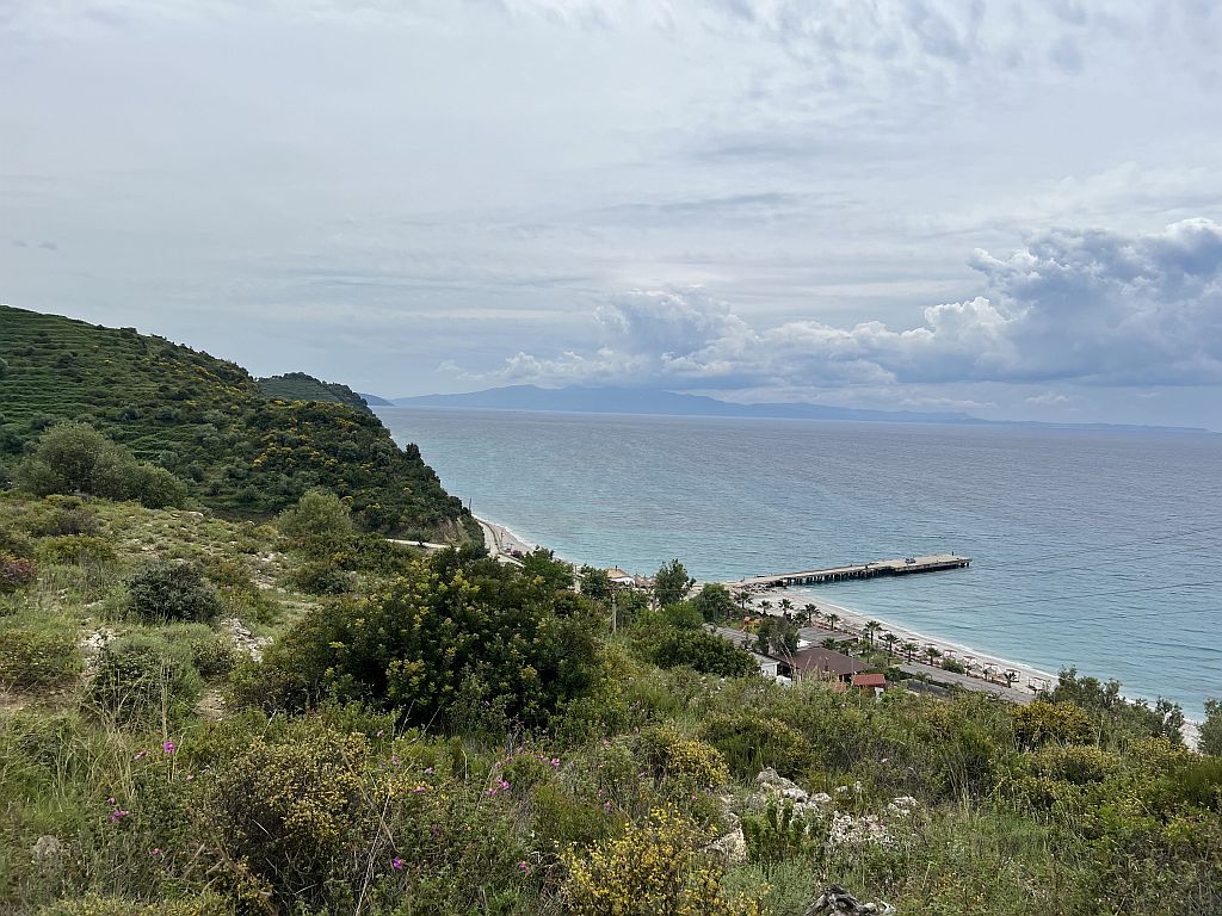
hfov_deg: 67.3
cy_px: 458
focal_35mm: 26
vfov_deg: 53.1
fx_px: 918
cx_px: 611
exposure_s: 1/10309
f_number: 1.5
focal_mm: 5.7
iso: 50
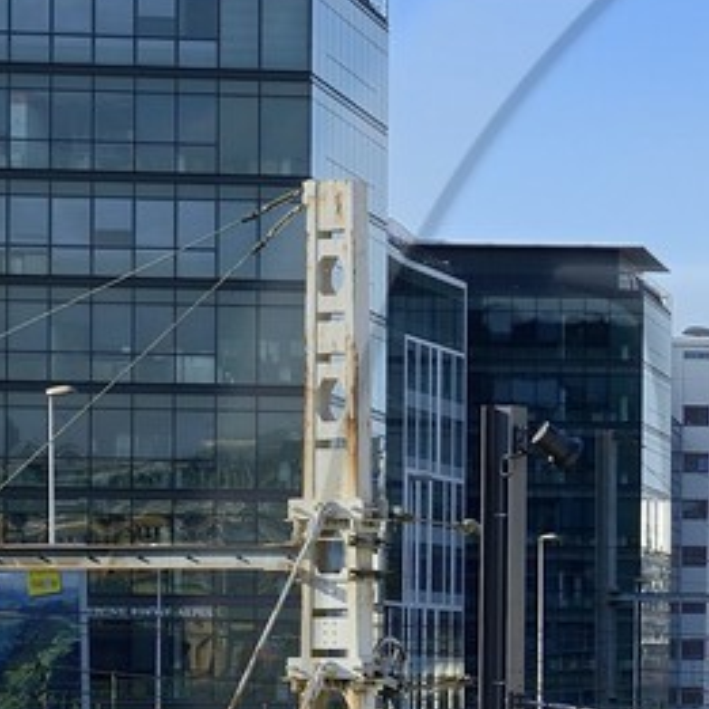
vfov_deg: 9.5
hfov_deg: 9.2
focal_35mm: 182
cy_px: 712
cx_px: 1301
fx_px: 4217
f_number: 9
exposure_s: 1/200
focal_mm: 35
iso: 100
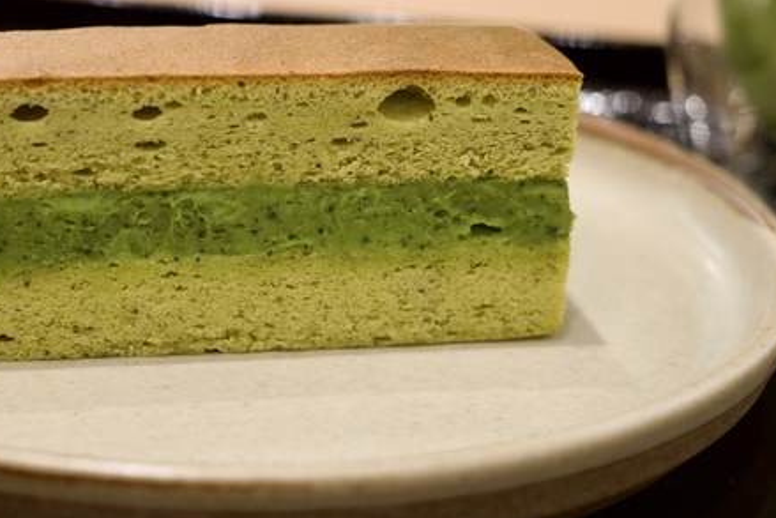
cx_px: 295
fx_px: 1596
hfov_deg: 27.3
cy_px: 213
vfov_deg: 18.4
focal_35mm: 74
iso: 1250
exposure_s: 1/40
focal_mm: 26
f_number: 3.2
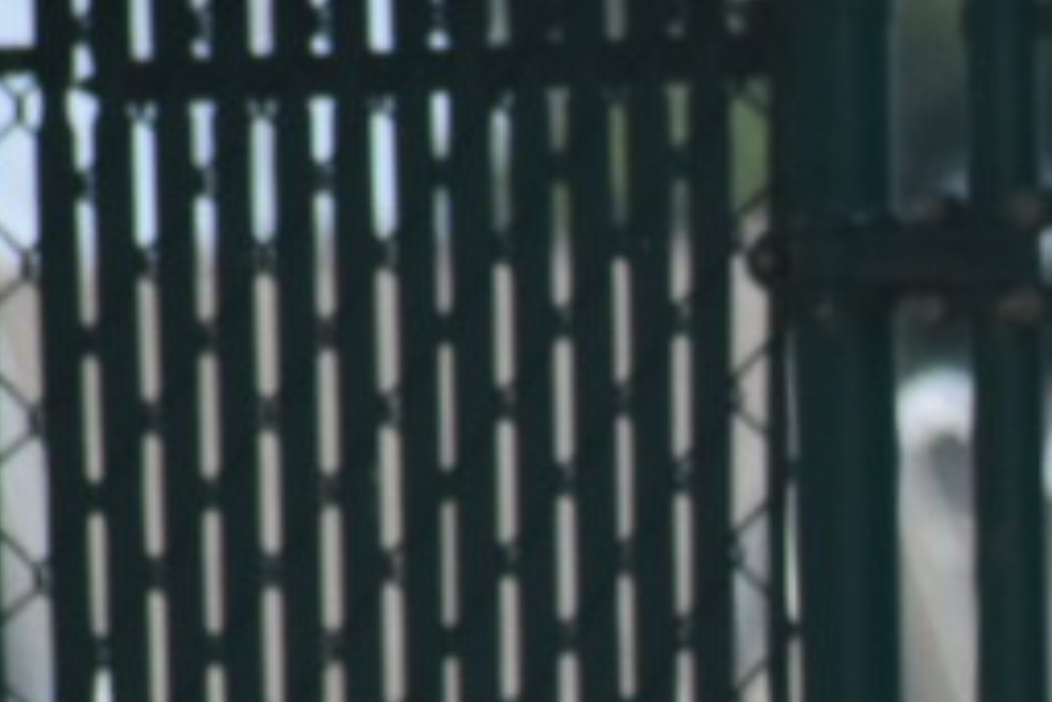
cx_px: 1865
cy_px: 1140
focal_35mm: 1570
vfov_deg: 0.9
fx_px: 45880
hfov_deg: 1.3
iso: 400
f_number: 7.1
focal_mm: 165
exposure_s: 1/2000
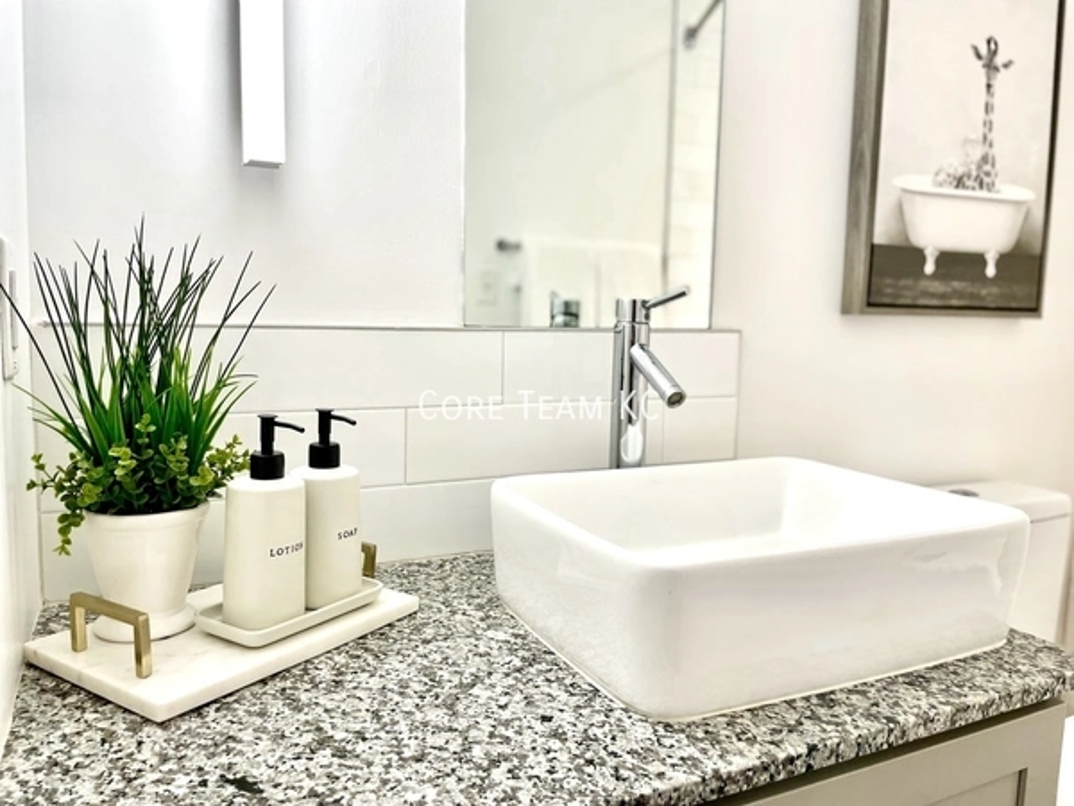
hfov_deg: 67.3
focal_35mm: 26
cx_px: 537
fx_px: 807
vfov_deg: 53.1
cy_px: 403
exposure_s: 1/120
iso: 50
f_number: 1.6
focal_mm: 4.2
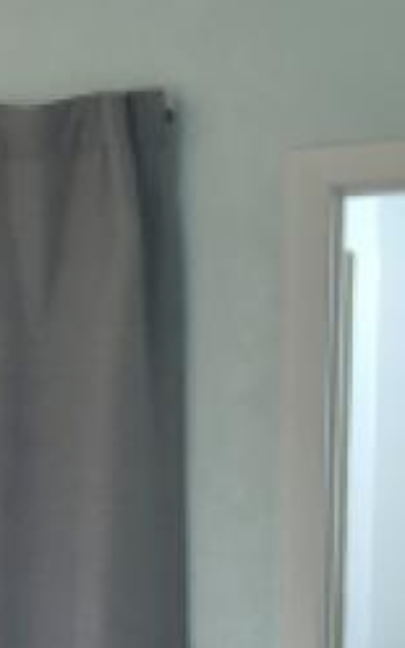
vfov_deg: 16.0
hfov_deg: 9.4
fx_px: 2243
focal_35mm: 127
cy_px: 699
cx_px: -515
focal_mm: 4.15
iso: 32
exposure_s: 1/40
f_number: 2.2
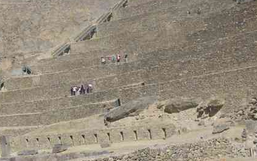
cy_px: 39
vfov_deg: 15.6
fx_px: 583
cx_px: 53
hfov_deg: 24.5
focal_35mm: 83
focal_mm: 23
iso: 200
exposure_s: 1/100
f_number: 11
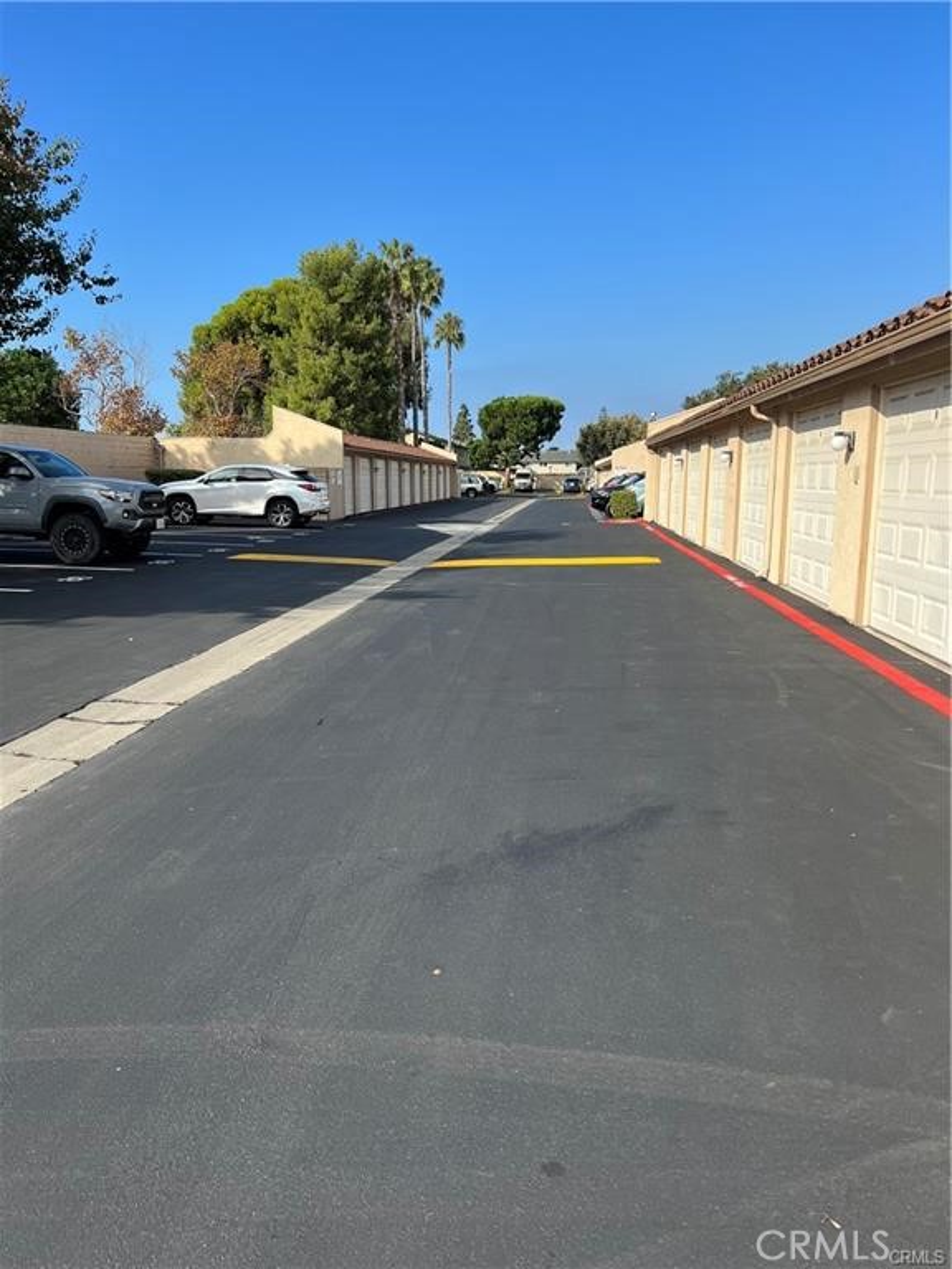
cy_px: 634
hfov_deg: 53.1
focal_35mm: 26
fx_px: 953
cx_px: 476
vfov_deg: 67.3
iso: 50
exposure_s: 1/2762
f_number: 1.5
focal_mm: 5.7
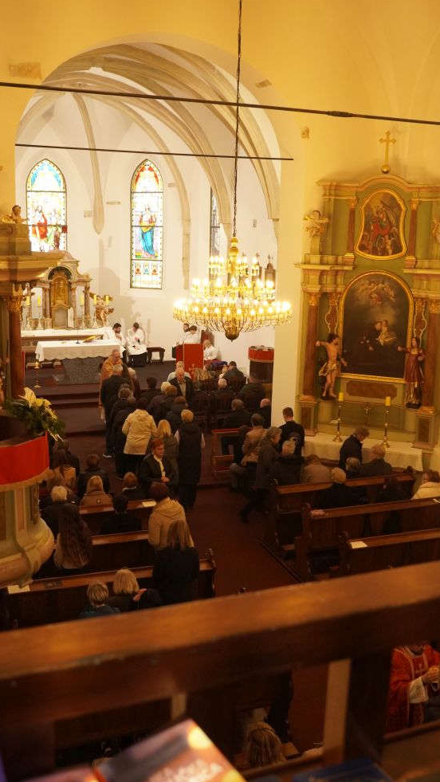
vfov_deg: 53.9
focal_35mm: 37
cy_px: 389
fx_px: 769
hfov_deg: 31.9
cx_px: 219
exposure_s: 1/160
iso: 2000
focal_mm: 23.4
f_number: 3.2
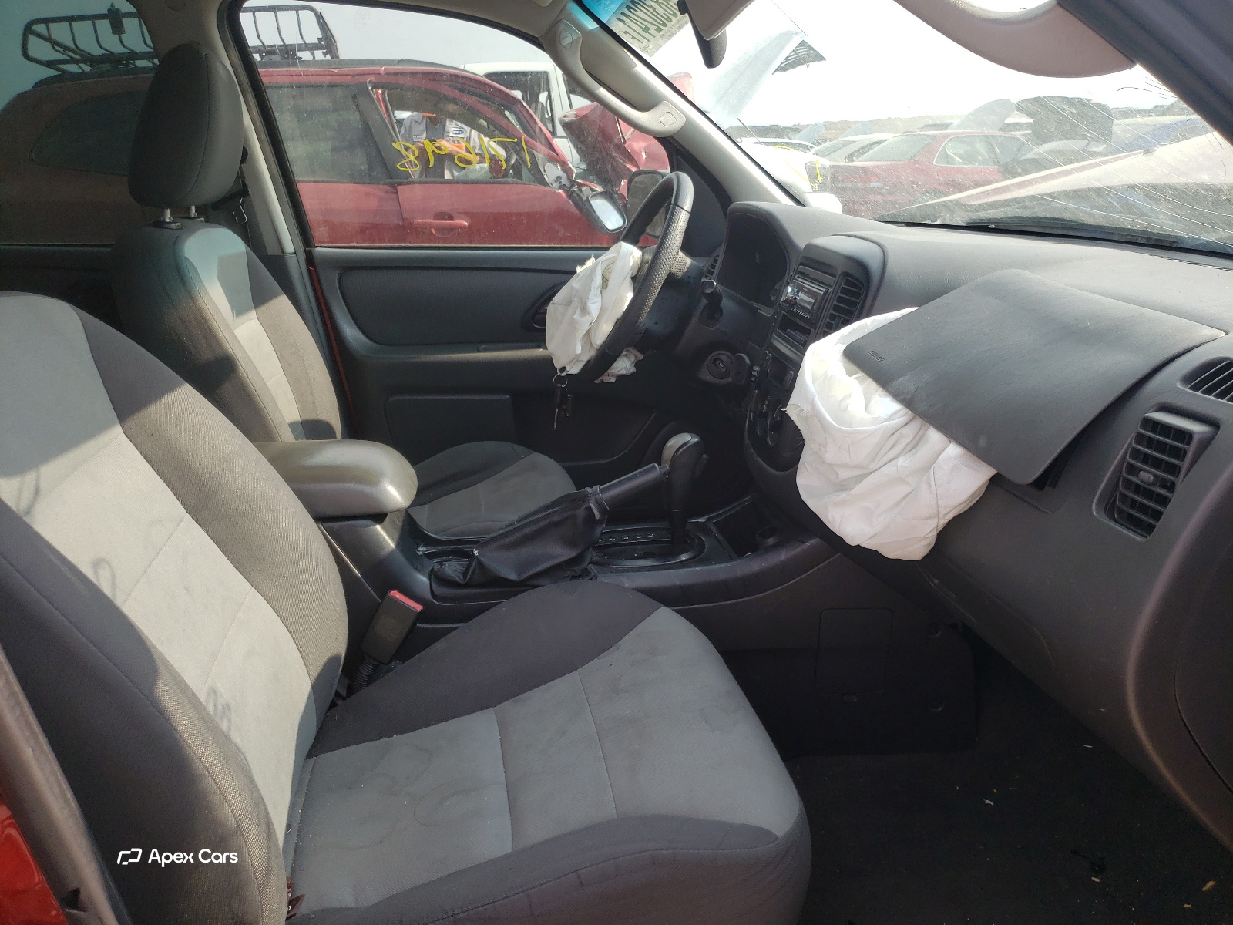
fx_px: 926
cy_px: 462
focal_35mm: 26
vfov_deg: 53.1
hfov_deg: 67.3
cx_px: 616
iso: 50
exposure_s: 1/714
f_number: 1.5
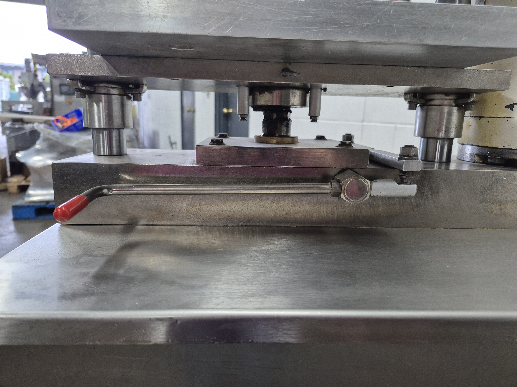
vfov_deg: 58.9
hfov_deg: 73.9
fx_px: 344
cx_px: 258
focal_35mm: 23
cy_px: 194
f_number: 1.8
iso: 320
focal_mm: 5.4
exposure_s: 1/120
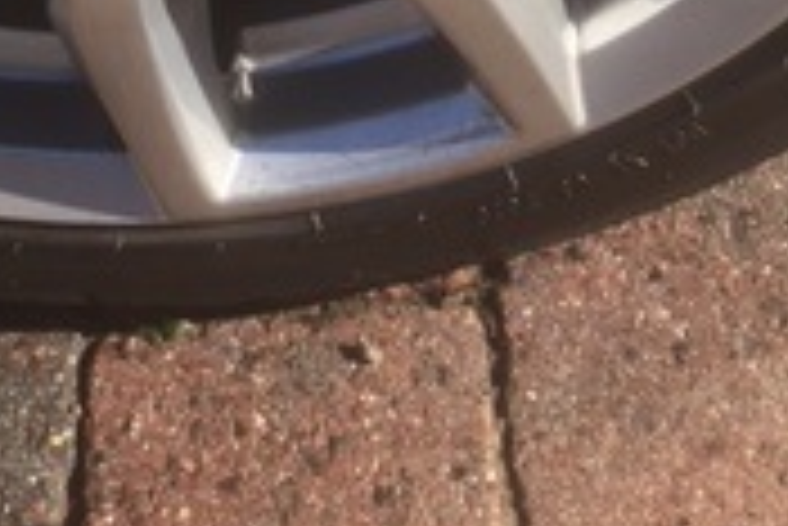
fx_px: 2410
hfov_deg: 18.3
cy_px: -656
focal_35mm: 110
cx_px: 95
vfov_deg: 10.9
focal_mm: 4.15
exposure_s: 1/615
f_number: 2.2
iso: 25
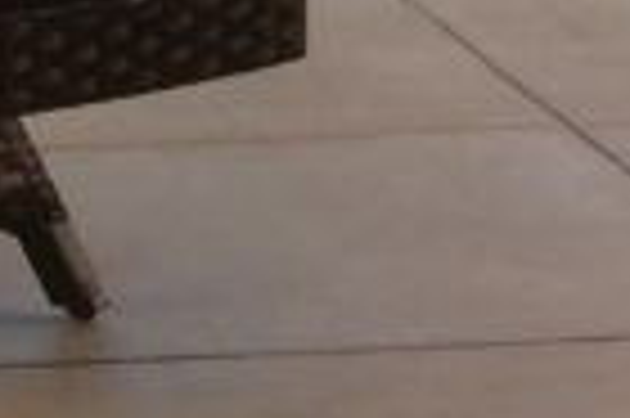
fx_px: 2902
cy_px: -400
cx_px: 1602
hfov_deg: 10.4
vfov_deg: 7.9
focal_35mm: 166
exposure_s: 1/30
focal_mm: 4.15
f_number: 2.2
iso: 80
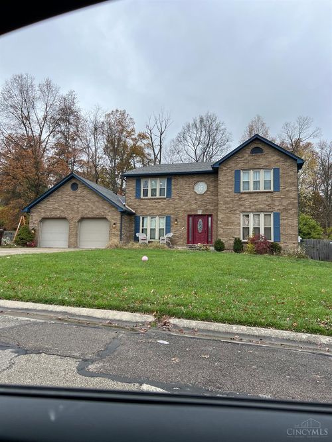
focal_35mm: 26
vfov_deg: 67.3
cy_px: 221
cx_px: 166
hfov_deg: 53.0
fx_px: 333
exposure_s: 1/1311
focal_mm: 5.7
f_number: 1.5
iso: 50
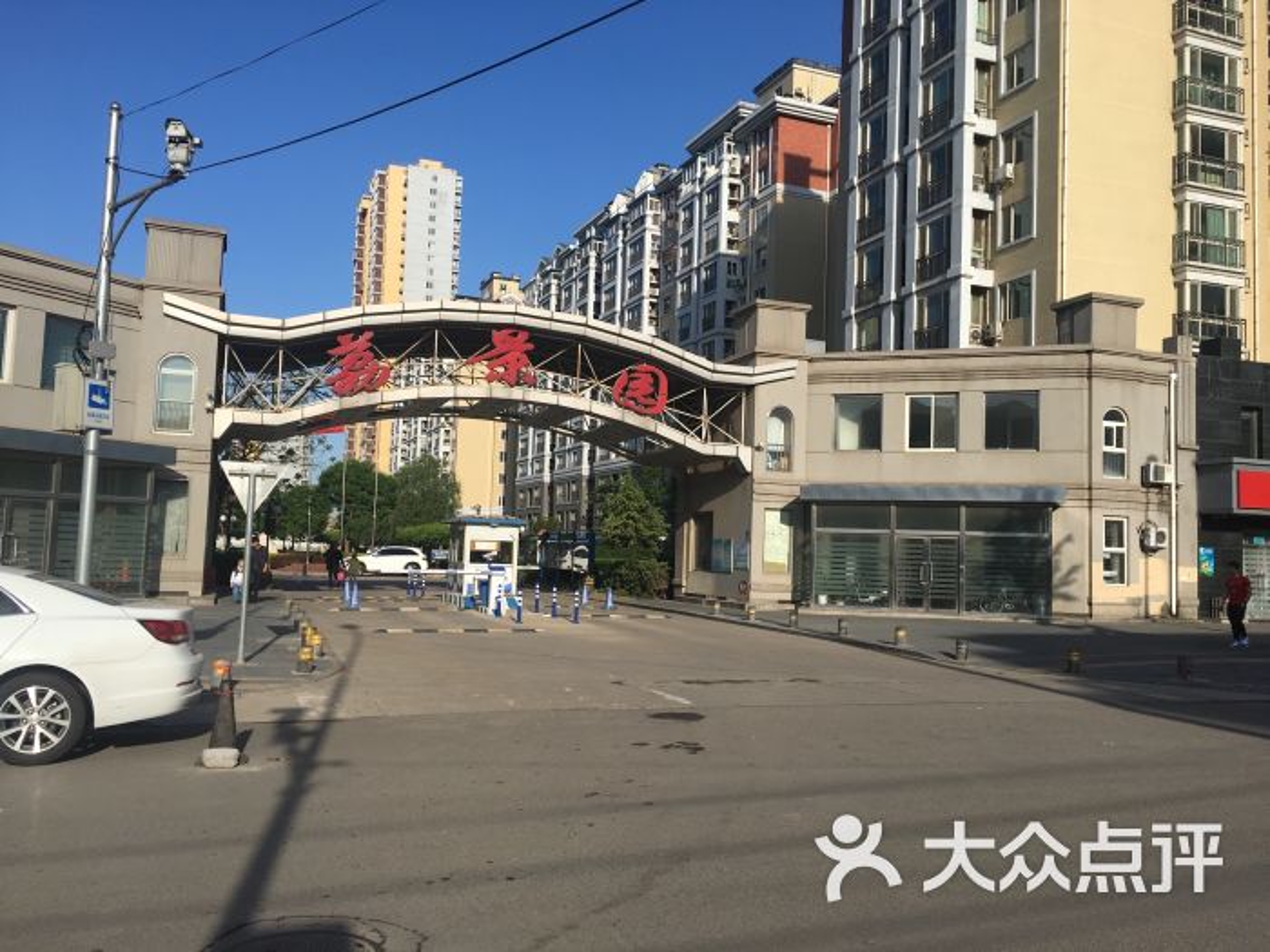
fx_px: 1064
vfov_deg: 48.2
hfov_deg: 61.7
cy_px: 476
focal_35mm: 29
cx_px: 635
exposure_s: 1/1832
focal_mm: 4.15
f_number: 2.2
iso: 25
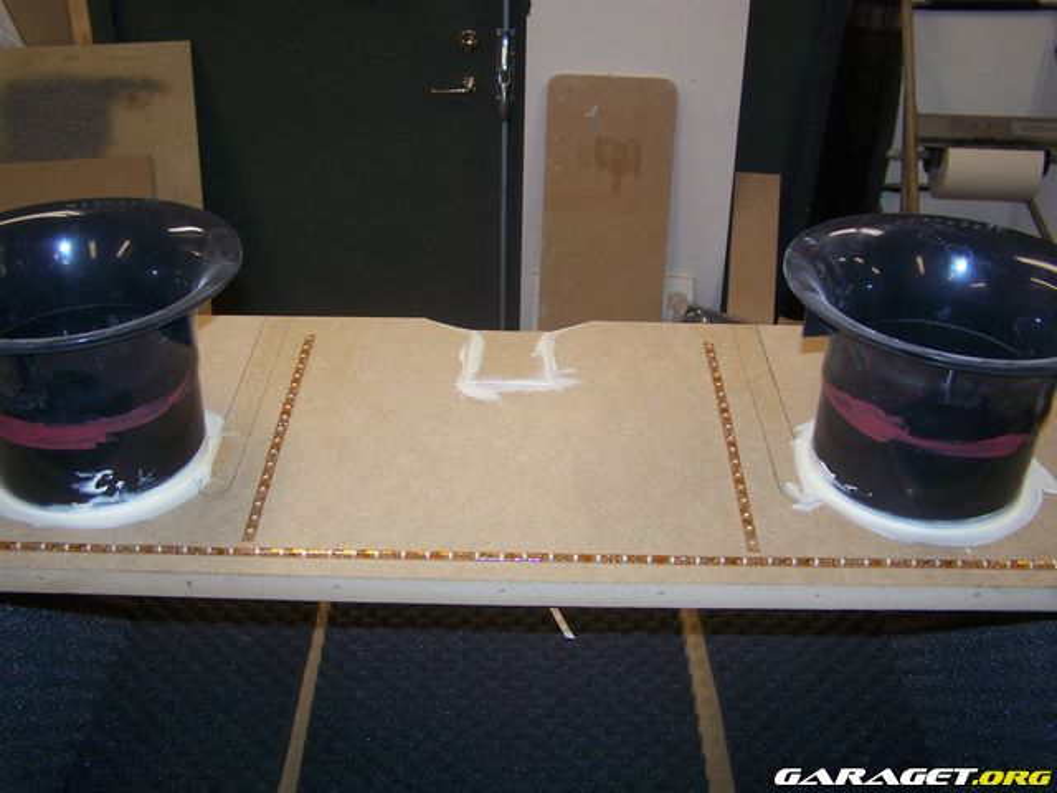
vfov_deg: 37.7
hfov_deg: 49.0
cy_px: 396
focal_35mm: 38
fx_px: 1160
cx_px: 528
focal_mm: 6.3
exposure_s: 1/60
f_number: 2.8
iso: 80
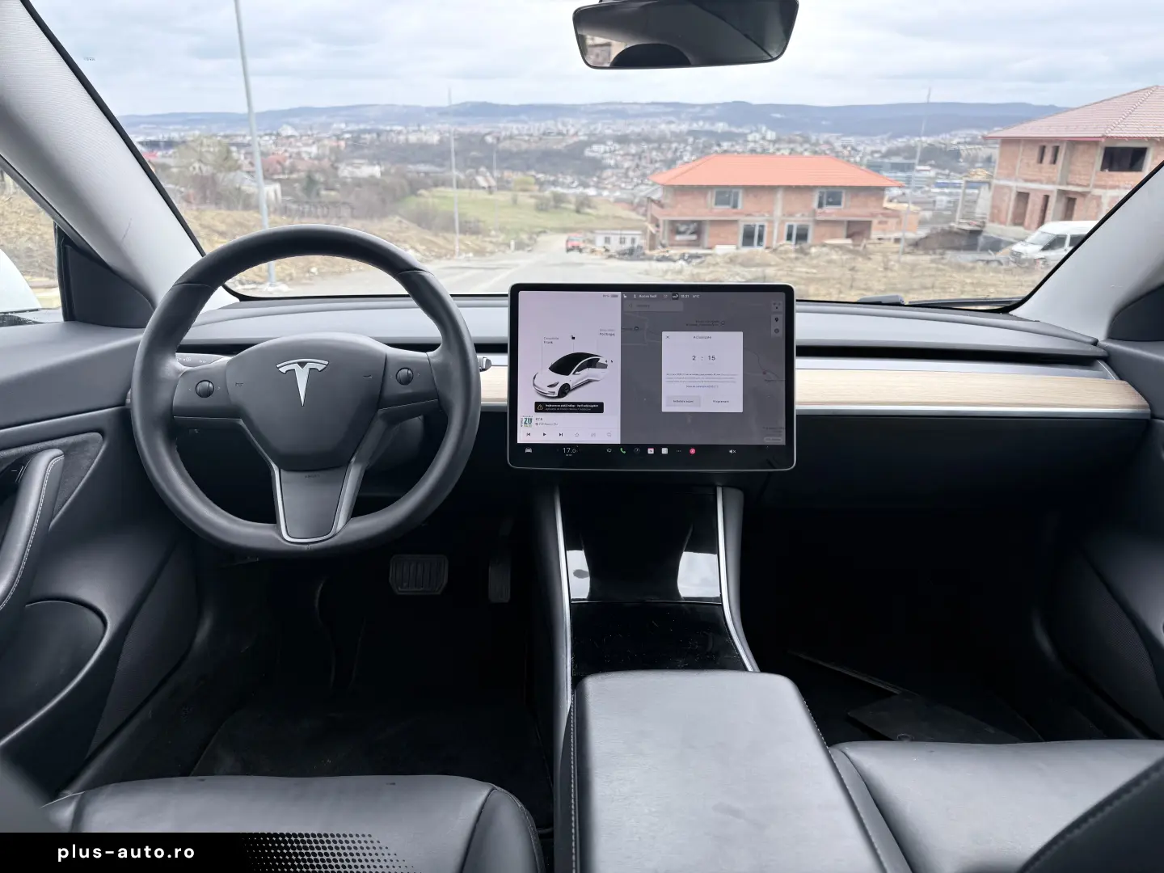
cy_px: 436
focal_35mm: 24
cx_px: 582
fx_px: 807
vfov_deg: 56.8
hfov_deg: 71.6
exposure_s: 1/567
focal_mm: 6.76
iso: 100
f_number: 1.78
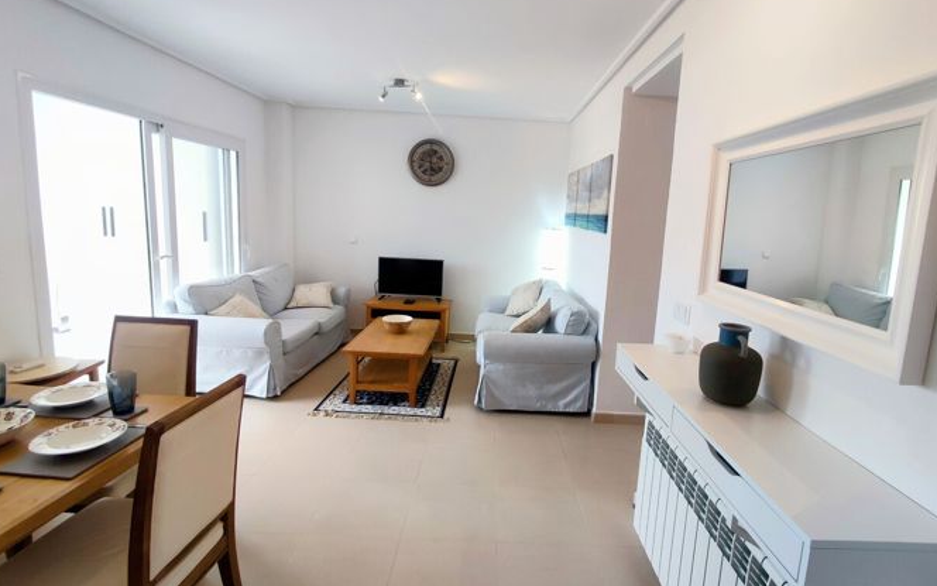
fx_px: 460
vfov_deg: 65.0
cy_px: 285
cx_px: 490
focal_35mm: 18
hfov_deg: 91.0
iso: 108
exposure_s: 1/100
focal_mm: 1.65
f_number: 2.2
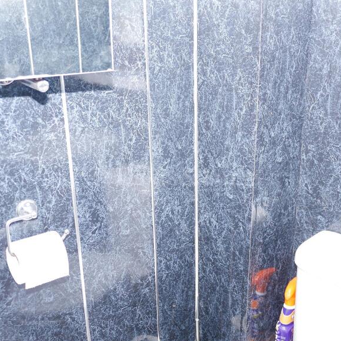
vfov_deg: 38.3
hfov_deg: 38.3
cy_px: 178
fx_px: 490
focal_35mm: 44
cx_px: 188
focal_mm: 14
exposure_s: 1/60
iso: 200
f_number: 2.5
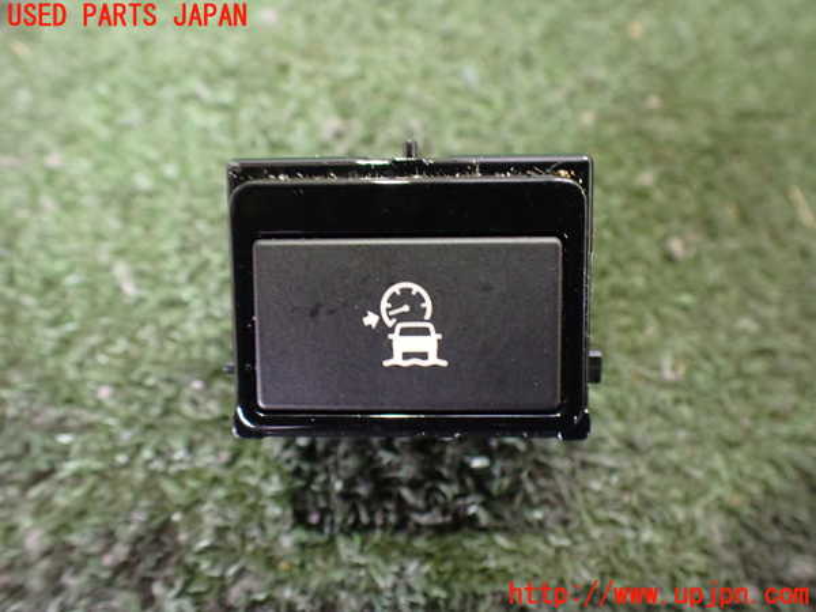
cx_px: 408
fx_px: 707
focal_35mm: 30
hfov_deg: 60.0
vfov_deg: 46.8
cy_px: 306
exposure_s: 1/30
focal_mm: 5.4
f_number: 2.3
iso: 1000
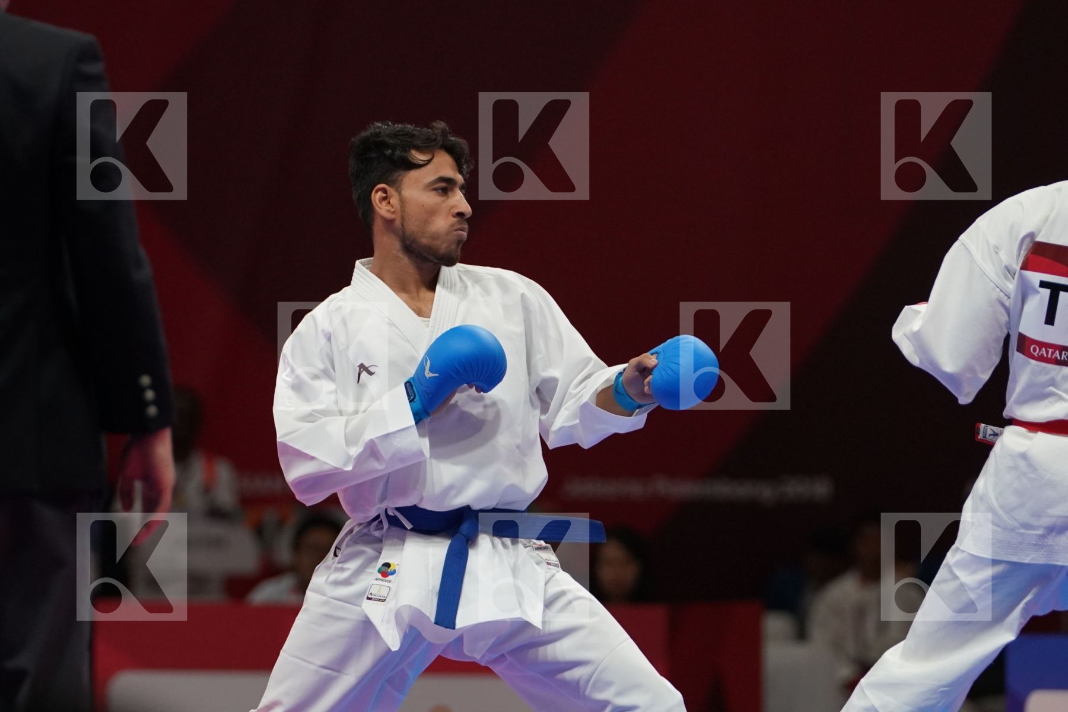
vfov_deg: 4.2
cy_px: 356
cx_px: 534
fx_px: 9611
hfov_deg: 6.4
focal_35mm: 324
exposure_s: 1/1000
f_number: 4
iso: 2500
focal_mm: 216
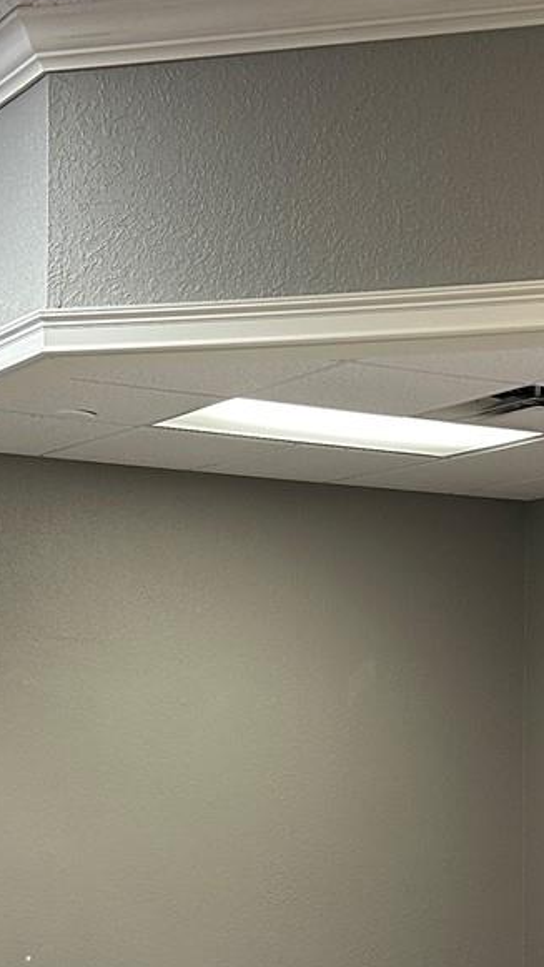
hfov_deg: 16.8
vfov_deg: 28.8
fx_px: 1846
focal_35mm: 72
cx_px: 230
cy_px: 759
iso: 200
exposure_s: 1/120
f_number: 1.78
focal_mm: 6.86
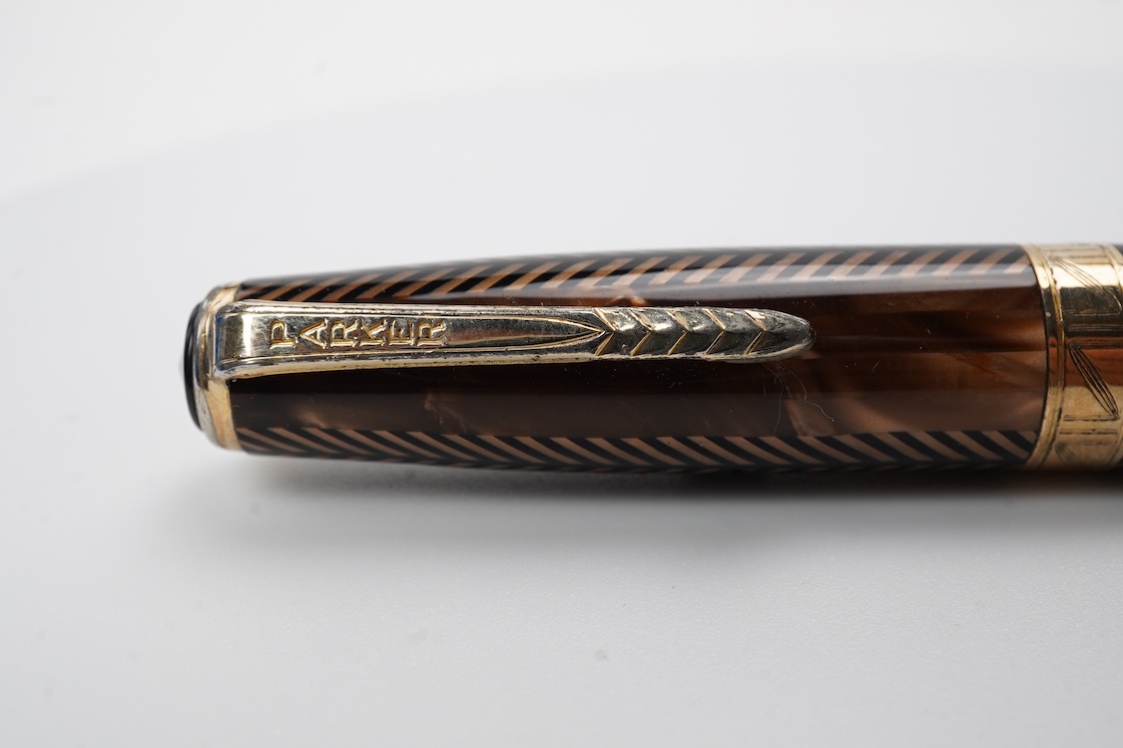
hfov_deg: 43.6
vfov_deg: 29.9
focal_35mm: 45
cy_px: 374
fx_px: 1404
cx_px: 562
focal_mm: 30
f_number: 20
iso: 400
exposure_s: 1/100
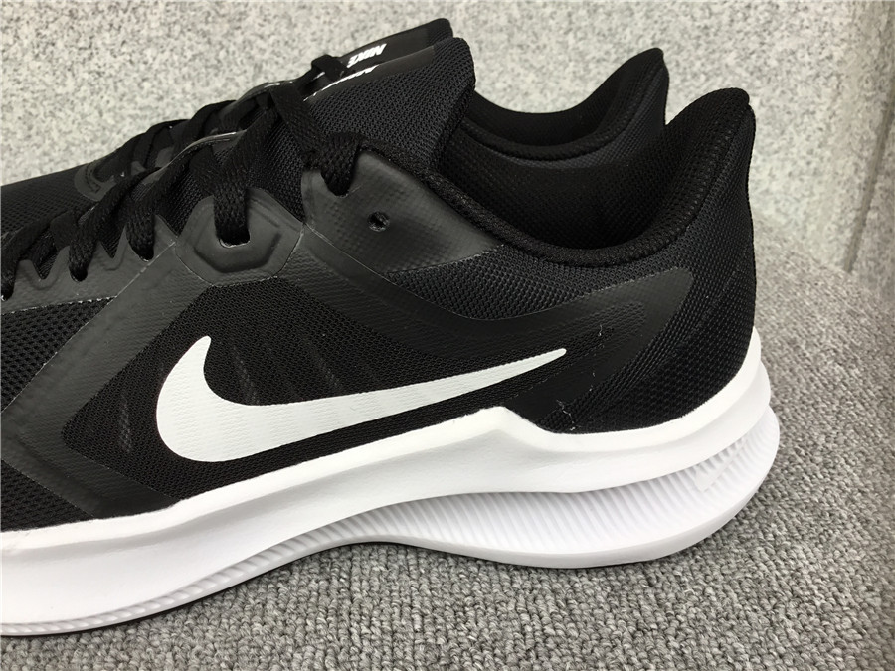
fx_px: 802
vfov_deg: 45.4
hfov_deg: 58.4
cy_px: 336
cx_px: 448
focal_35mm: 31
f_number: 2.4
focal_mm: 3.3
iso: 32
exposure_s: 1/100
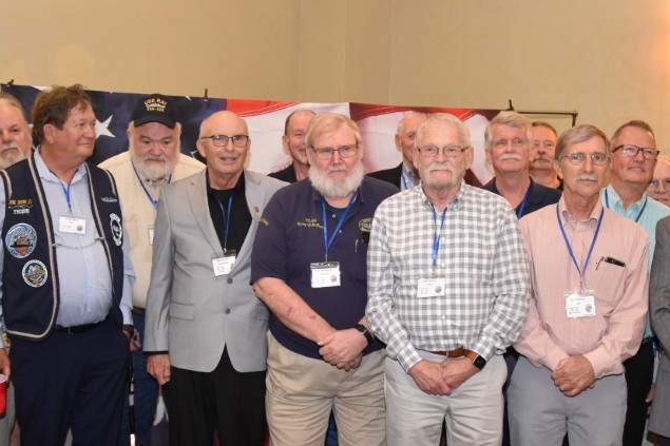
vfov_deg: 27.5
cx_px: 345
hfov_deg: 40.3
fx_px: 912
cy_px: 263
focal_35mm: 49
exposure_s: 1/60
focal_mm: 18
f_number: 3.5
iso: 1400
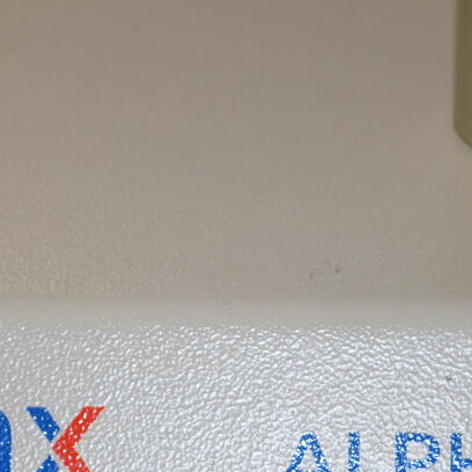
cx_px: 233
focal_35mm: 180
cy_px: 441
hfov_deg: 9.7
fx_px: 2777
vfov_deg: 9.7
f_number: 5.6
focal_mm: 48
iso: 1000
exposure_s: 1/60
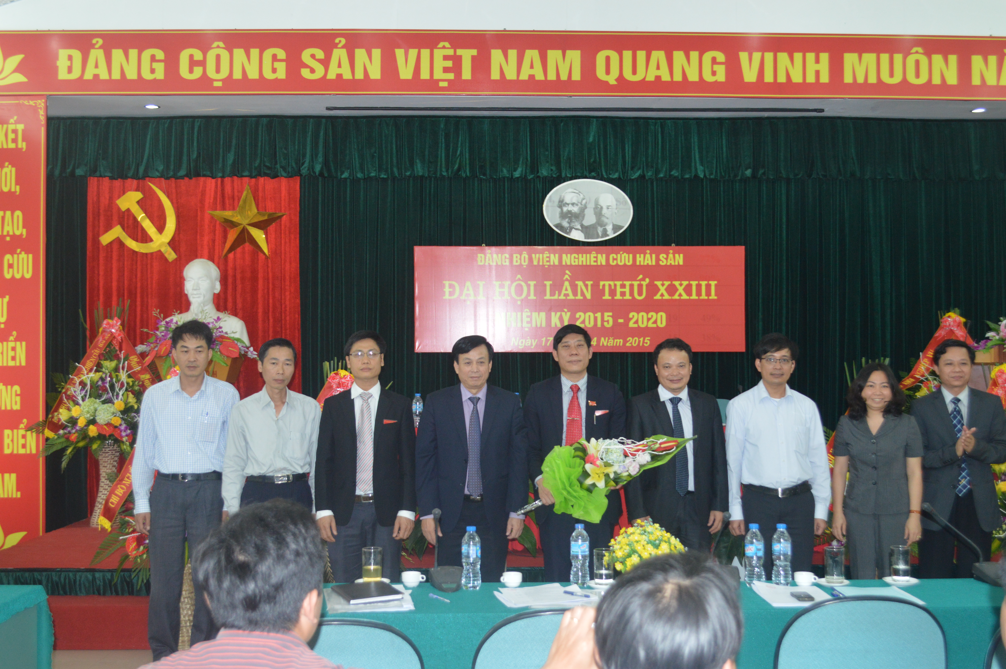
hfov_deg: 46.4
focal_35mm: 42
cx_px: 503
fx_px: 1173
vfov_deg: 31.8
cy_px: 334
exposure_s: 1/60
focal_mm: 28
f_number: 4.5
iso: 1000
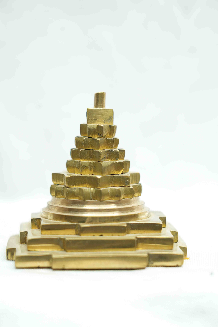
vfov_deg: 19.5
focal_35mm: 105
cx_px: 109
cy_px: 164
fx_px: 954
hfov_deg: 13.0
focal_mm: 105
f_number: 5.6
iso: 500
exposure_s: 1/60
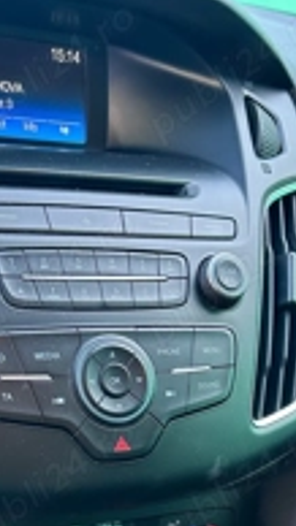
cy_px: 531
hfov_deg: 22.2
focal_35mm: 54
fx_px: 754
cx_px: 141
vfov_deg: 34.8
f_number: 1.78
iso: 160
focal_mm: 6.86
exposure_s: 1/100
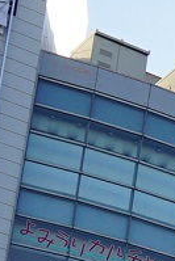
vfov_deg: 9.0
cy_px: 497
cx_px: 811
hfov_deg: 5.2
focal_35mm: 217
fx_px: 1579
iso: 100
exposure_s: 1/100
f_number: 8
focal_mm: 16
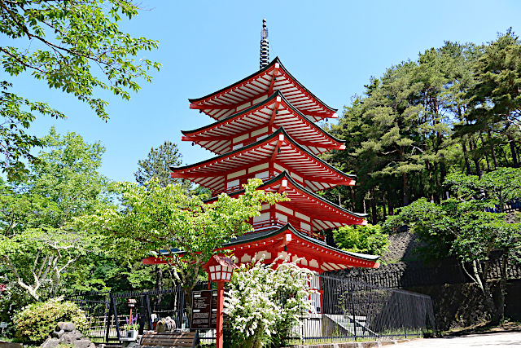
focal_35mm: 27
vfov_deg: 48.0
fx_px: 391
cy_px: 174
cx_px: 260
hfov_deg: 67.4
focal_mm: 10
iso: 160
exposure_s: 1/400
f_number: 4.5
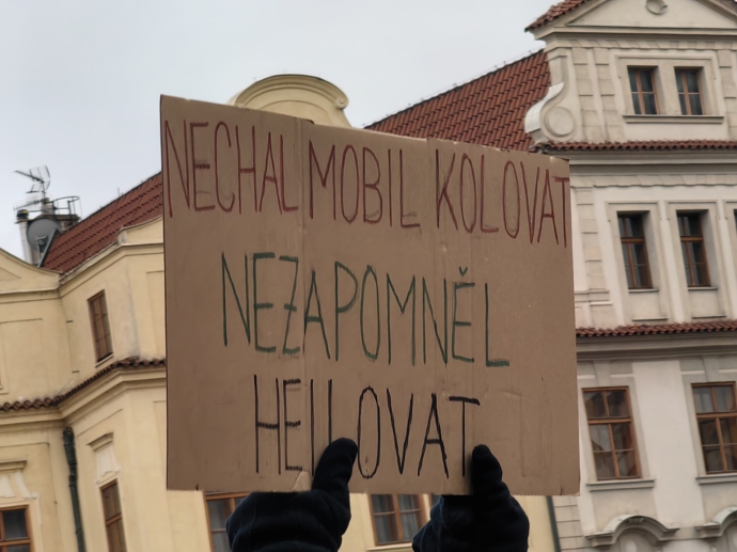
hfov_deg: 10.2
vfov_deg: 7.7
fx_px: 4129
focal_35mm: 194
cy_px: 276
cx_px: 368
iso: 250
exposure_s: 1/33.6
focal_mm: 16.85
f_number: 3.5
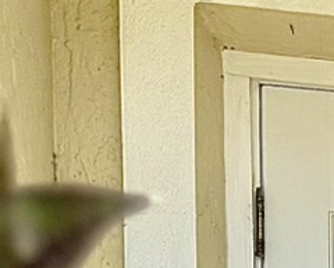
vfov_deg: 6.8
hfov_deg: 7.9
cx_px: 1116
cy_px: 892
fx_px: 1977
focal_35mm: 200
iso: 80
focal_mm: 6.76
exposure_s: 1/1314
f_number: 1.78
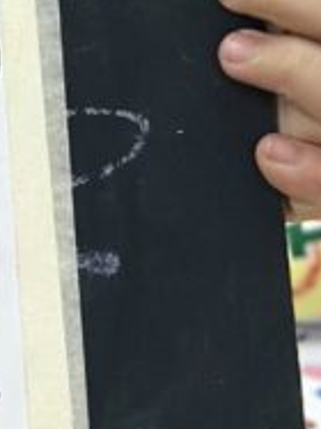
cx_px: -759
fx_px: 4233
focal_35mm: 342
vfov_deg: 5.7
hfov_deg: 4.1
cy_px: -393
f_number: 1.78
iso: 64
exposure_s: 1/139
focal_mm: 6.86
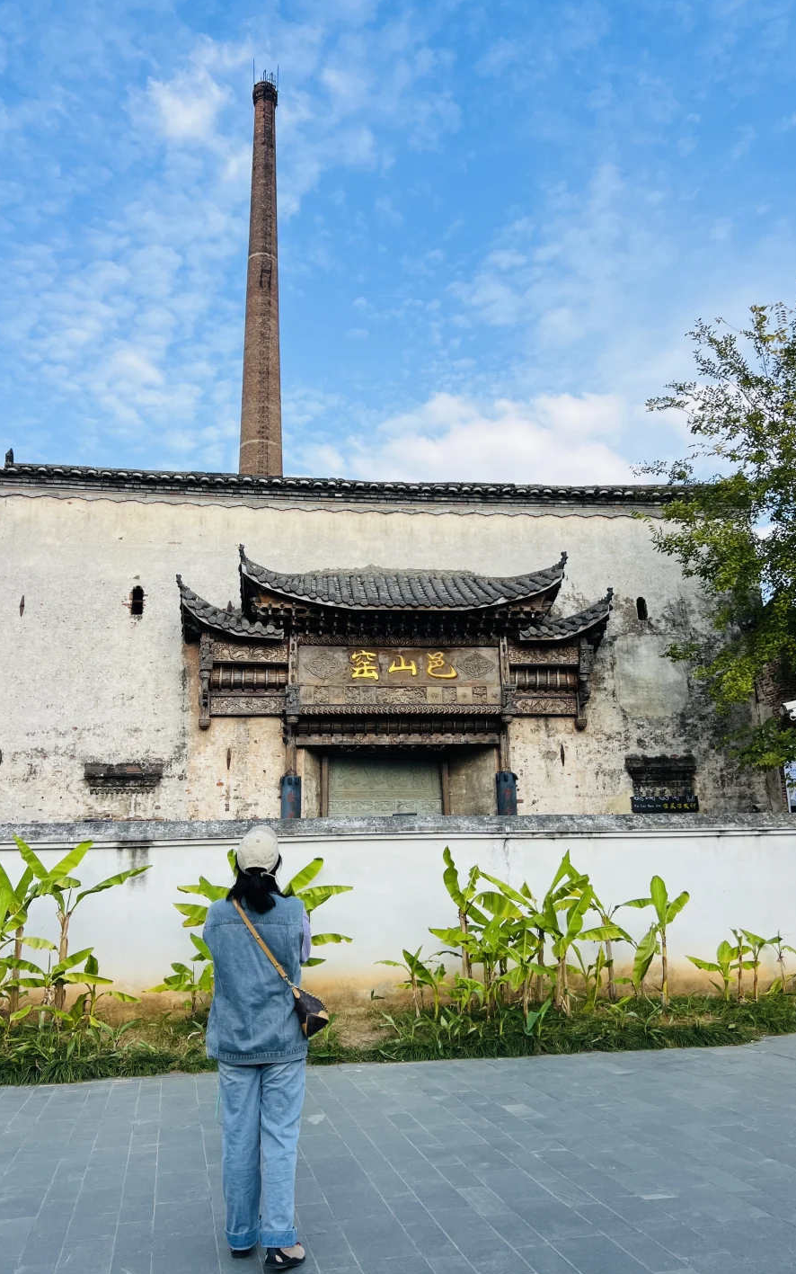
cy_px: 637
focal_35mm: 28
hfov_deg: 44.6
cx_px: 396
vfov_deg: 66.5
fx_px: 972
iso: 50
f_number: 1.5
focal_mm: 5.7
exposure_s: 1/2994
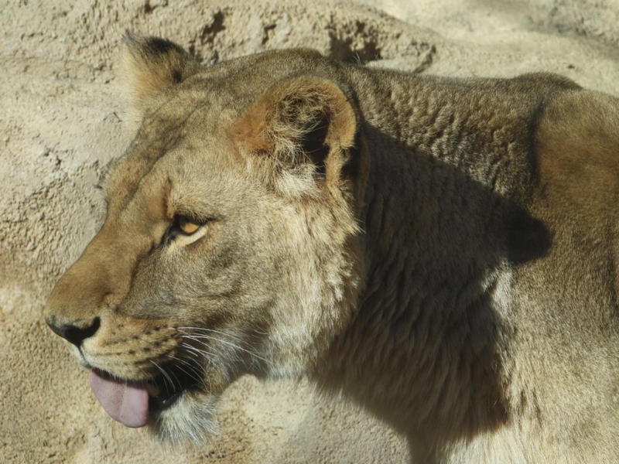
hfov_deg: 5.7
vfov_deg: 4.3
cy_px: 232
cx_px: 310
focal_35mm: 345
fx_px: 6169
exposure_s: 1/500
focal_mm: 62.1
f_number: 4.5
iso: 100
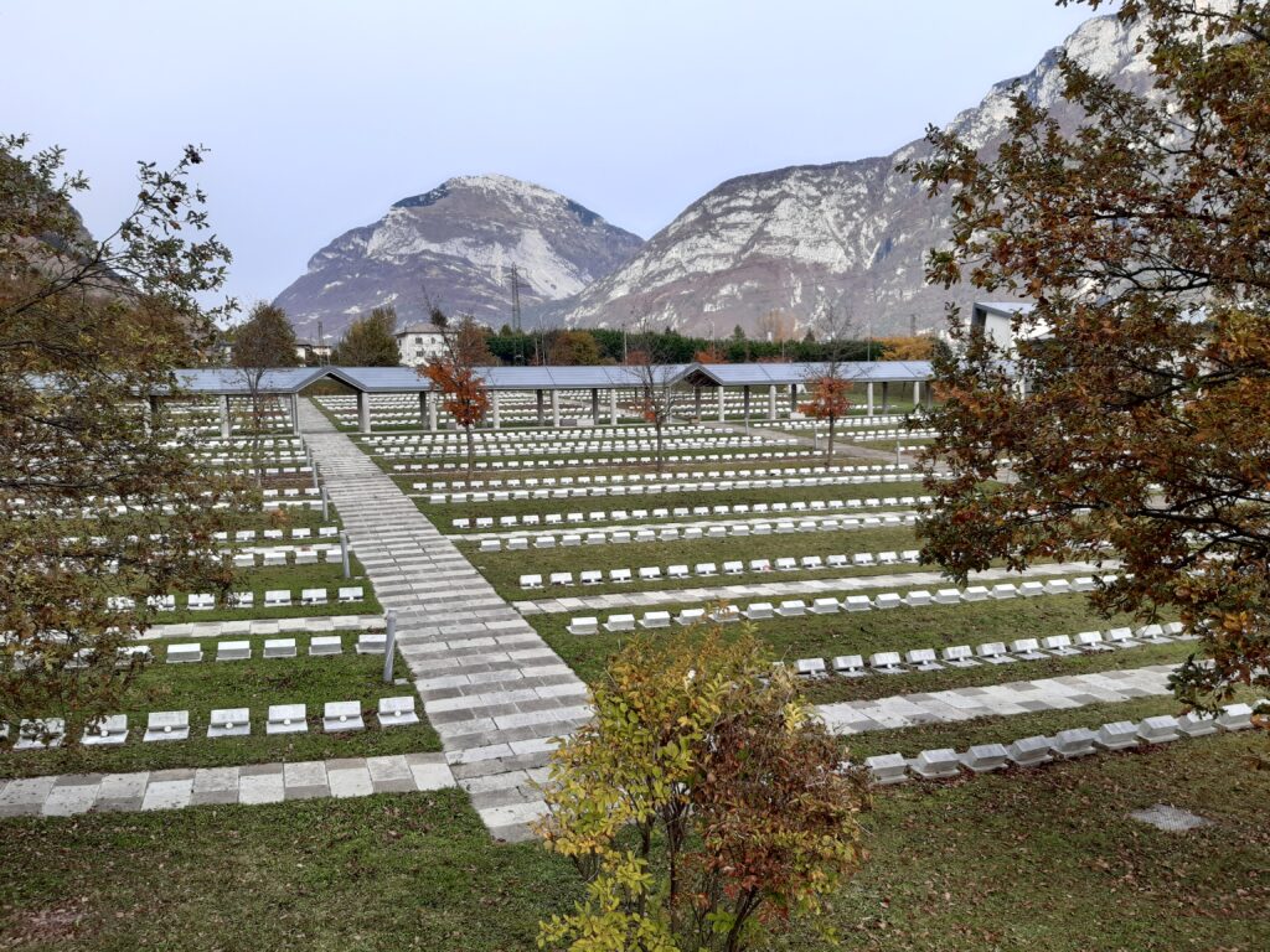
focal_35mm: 26
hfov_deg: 67.3
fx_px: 954
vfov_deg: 53.1
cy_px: 476
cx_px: 635
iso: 40
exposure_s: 1/670
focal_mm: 3.92
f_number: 1.7
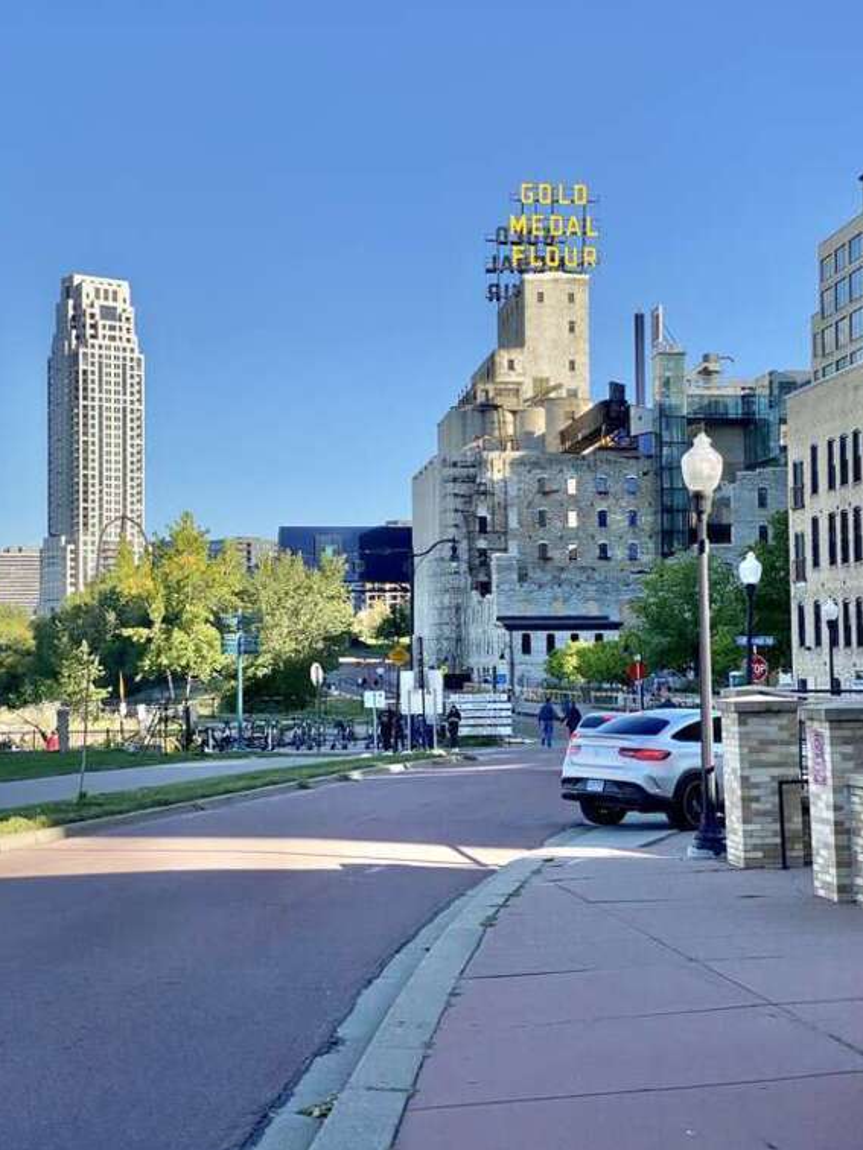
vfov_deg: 34.9
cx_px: 419
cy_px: 557
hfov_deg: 26.6
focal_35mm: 55
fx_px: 1828
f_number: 2
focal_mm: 6
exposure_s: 1/959
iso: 20
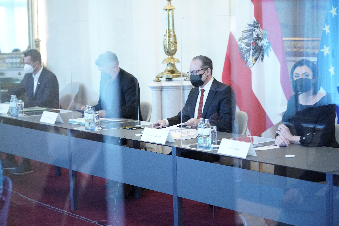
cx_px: 170
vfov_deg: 16.5
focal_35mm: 83
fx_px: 782
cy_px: 113
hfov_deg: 24.5
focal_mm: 83
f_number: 2.8
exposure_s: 1/500
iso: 12800
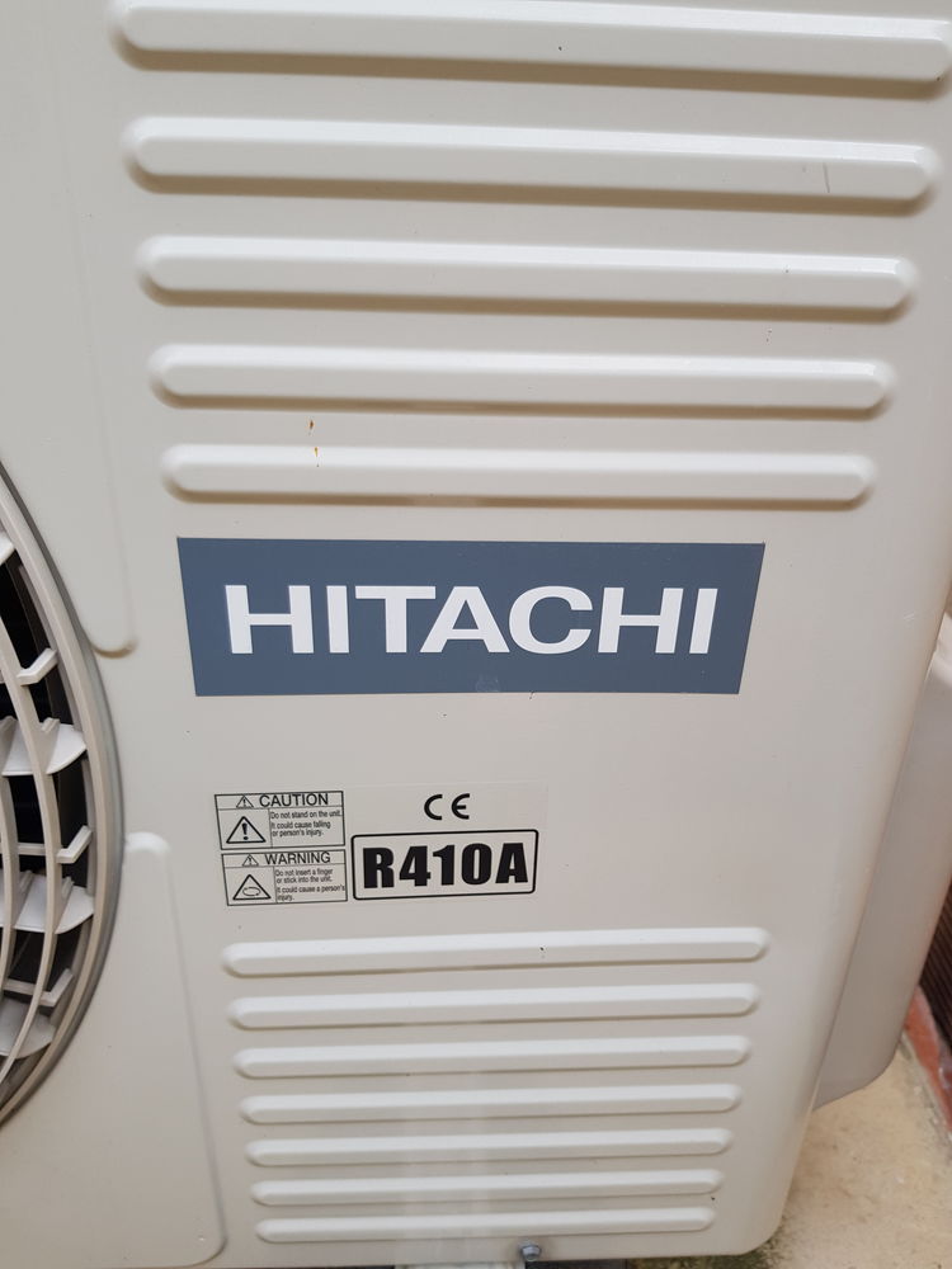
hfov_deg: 53.1
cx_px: 476
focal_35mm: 26
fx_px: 953
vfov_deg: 67.3
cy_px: 634
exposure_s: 1/313
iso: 40
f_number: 1.7
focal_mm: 4.2
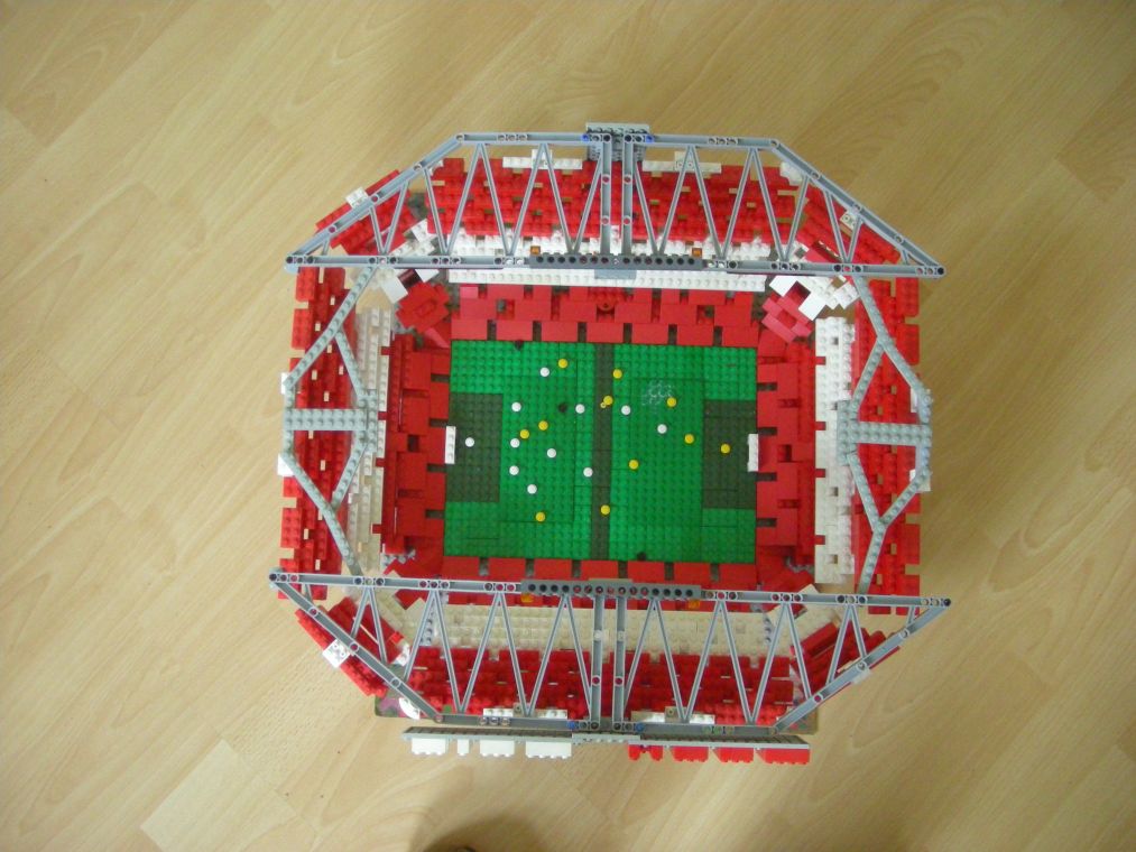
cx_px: 568
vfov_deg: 40.7
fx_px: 1149
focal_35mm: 35
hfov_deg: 52.6
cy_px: 426
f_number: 2.8
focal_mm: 5.7
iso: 400
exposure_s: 1/56.4
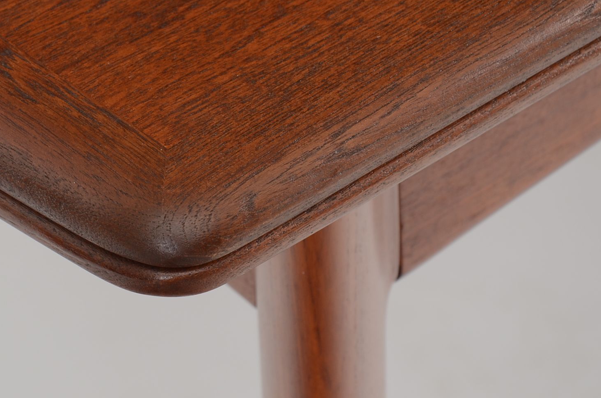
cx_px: 184
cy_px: 98
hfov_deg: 7.8
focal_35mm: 265
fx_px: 4413
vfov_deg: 5.2
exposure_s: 1/80
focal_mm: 105
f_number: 7.1
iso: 200
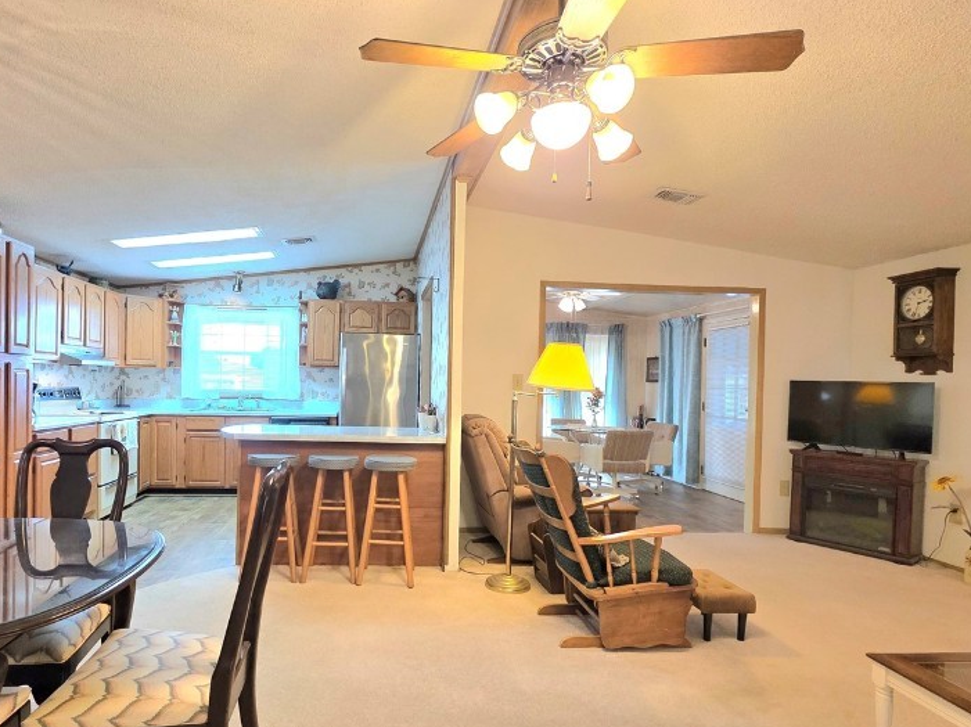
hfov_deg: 83.9
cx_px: 402
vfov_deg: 68.5
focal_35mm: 19
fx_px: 533
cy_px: 393
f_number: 1.9
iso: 250
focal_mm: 2.2
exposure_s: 1/120
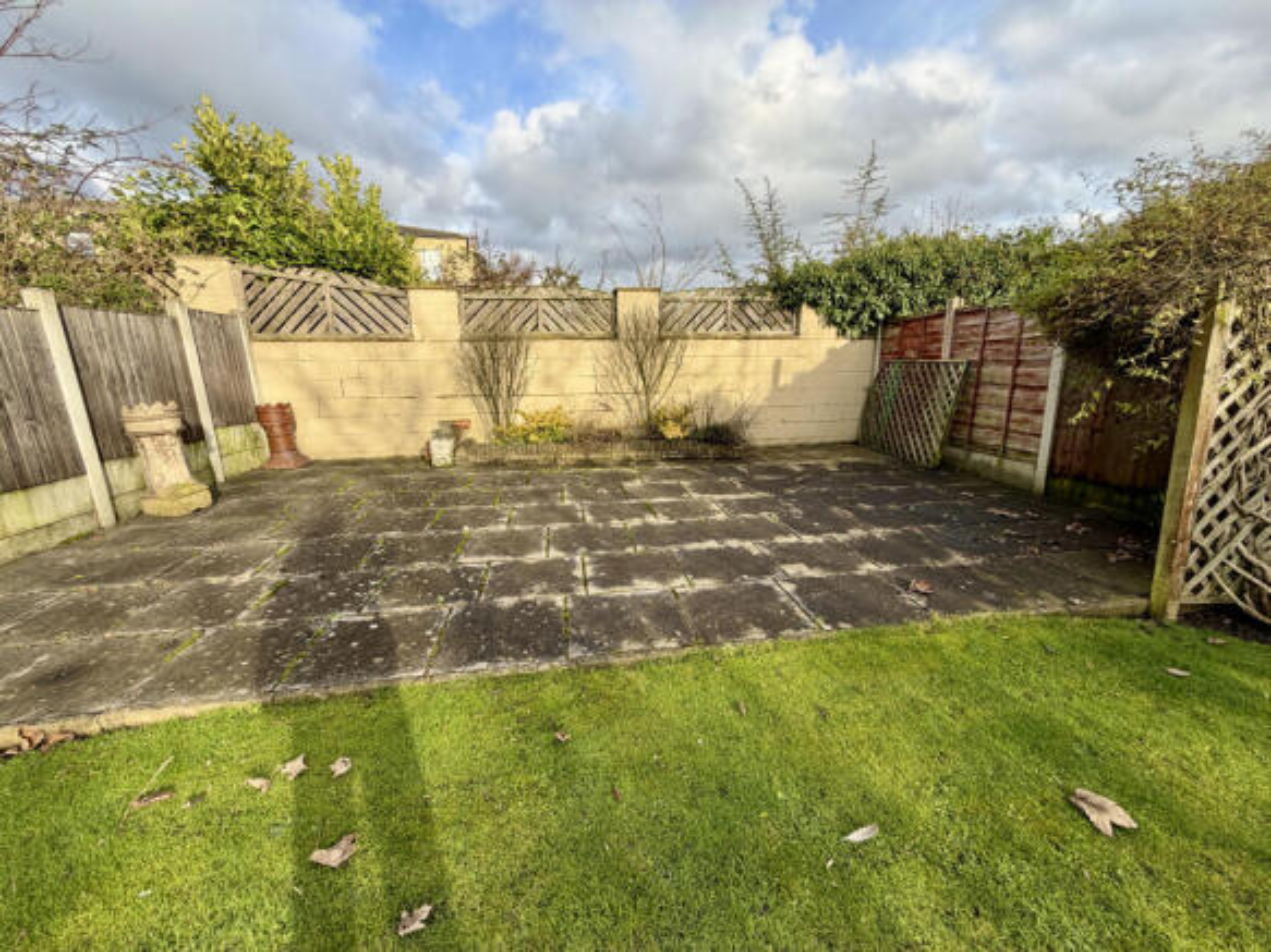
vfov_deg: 85.7
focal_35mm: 14
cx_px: 636
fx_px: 514
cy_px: 476
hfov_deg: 102.1
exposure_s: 1/502
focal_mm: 2.22
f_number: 2.2
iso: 40
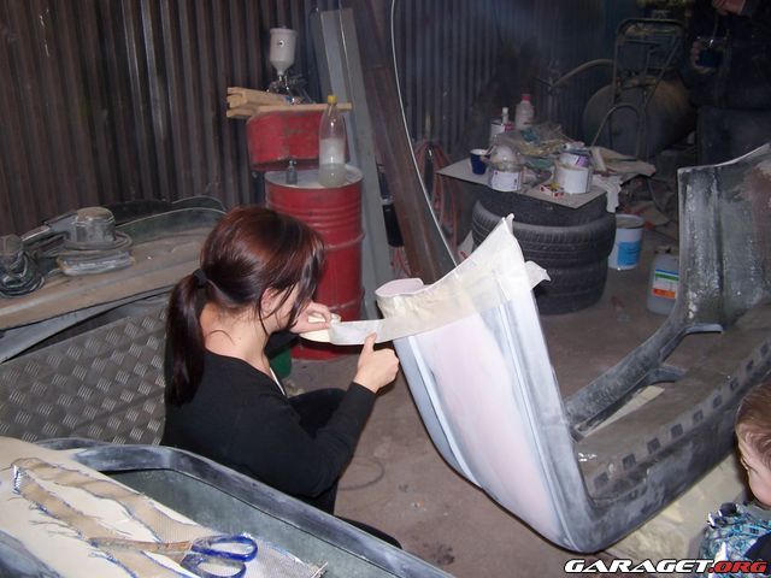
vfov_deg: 37.7
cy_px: 289
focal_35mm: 38
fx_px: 846
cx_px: 386
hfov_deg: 49.0
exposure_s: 1/60
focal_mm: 6.3
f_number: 2.8
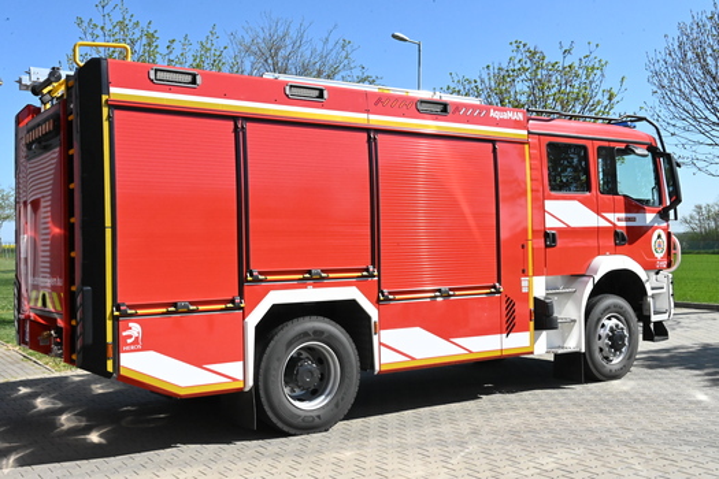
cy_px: 240
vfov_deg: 35.1
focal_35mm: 38
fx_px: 759
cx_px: 360
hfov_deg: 50.7
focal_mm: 38
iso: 10000
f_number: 25
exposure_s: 1/2500
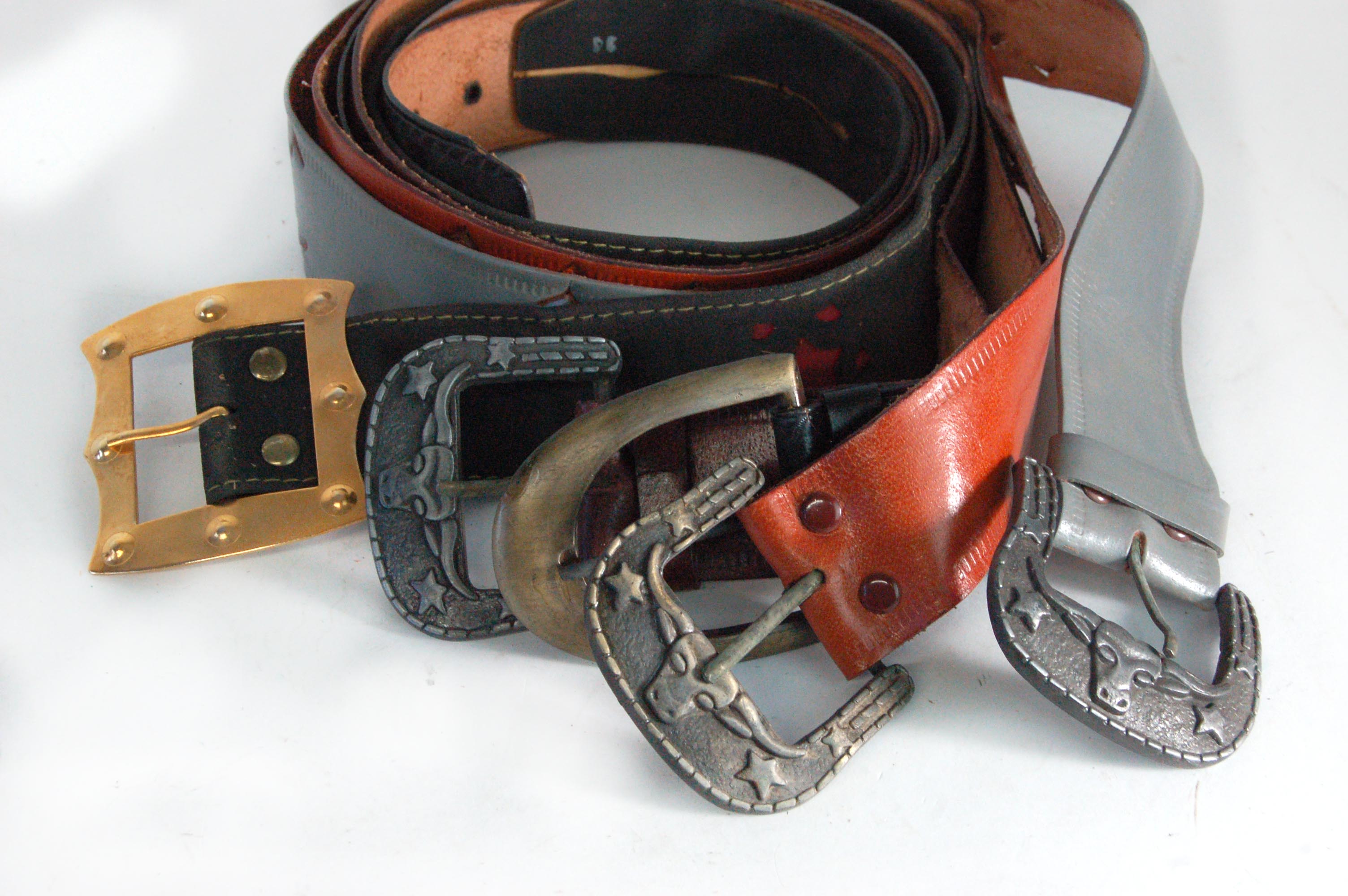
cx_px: 674
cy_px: 448
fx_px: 2581
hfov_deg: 29.3
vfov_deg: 19.7
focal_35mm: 69
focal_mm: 46
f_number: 9
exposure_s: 1/60
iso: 1600
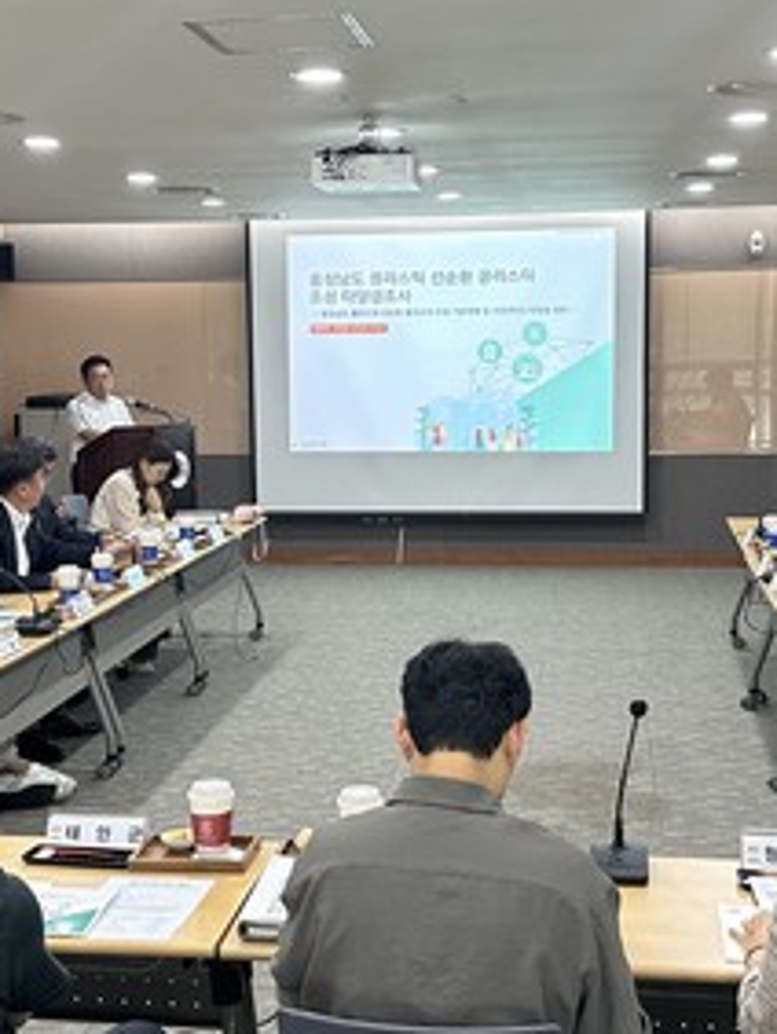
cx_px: 370
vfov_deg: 37.5
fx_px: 1524
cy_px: 521
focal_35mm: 51
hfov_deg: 28.6
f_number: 1.78
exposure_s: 1/60
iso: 200
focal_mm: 6.86
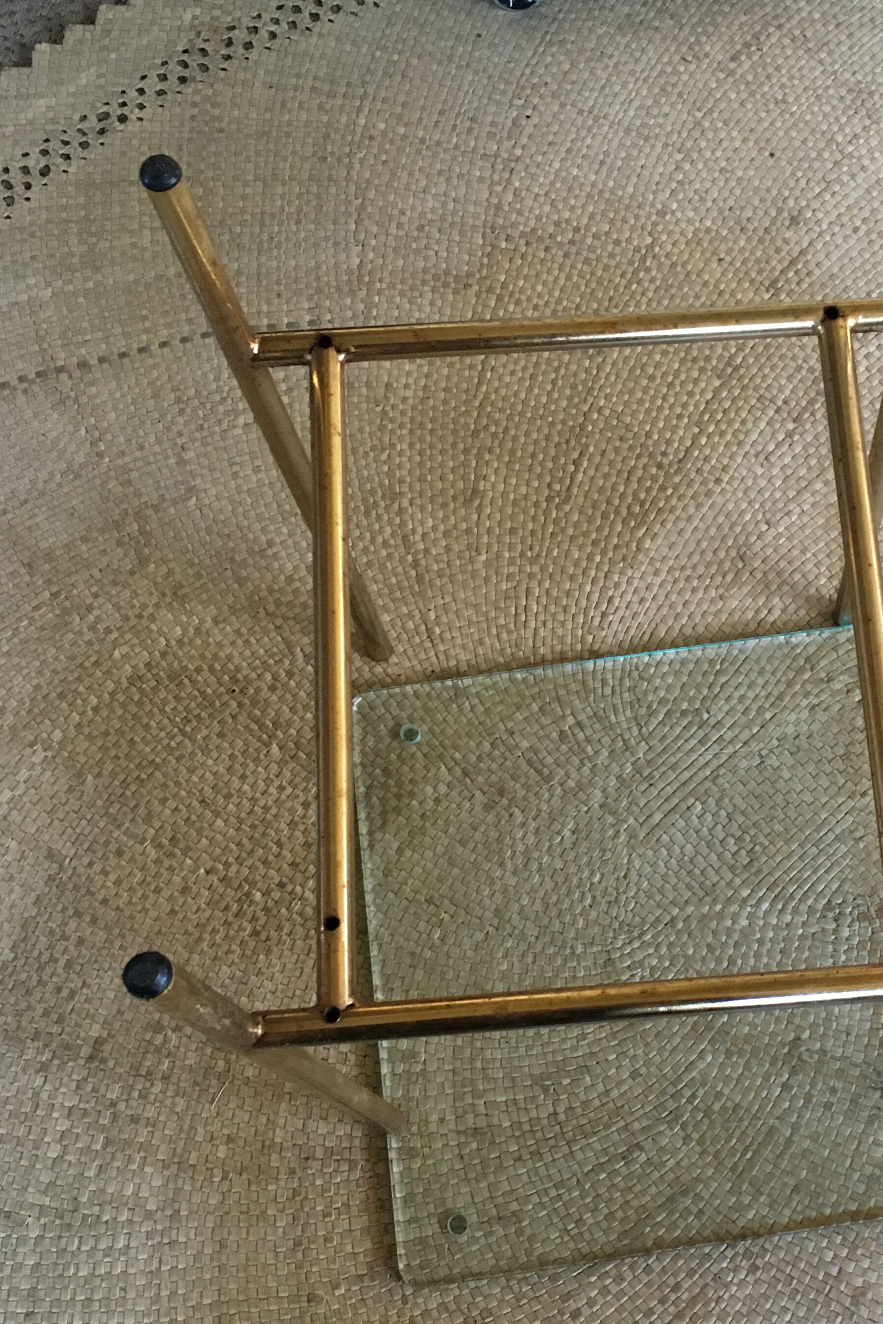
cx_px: 703
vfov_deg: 43.5
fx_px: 1655
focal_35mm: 45
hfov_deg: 29.2
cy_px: 760
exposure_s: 1/25
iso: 200
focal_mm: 4.15
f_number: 2.2
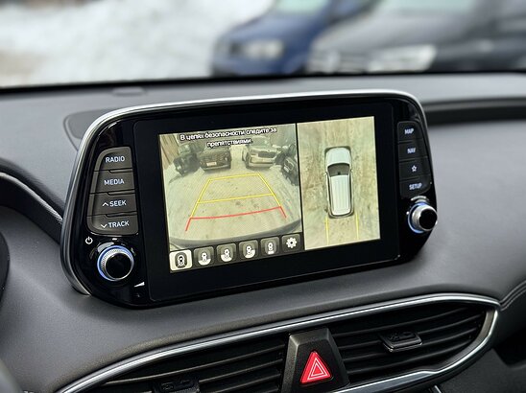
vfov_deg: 30.2
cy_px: 196
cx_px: 263
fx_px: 729
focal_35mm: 48
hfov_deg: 39.7
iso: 100
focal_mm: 6.76
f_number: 1.78
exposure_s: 1/49
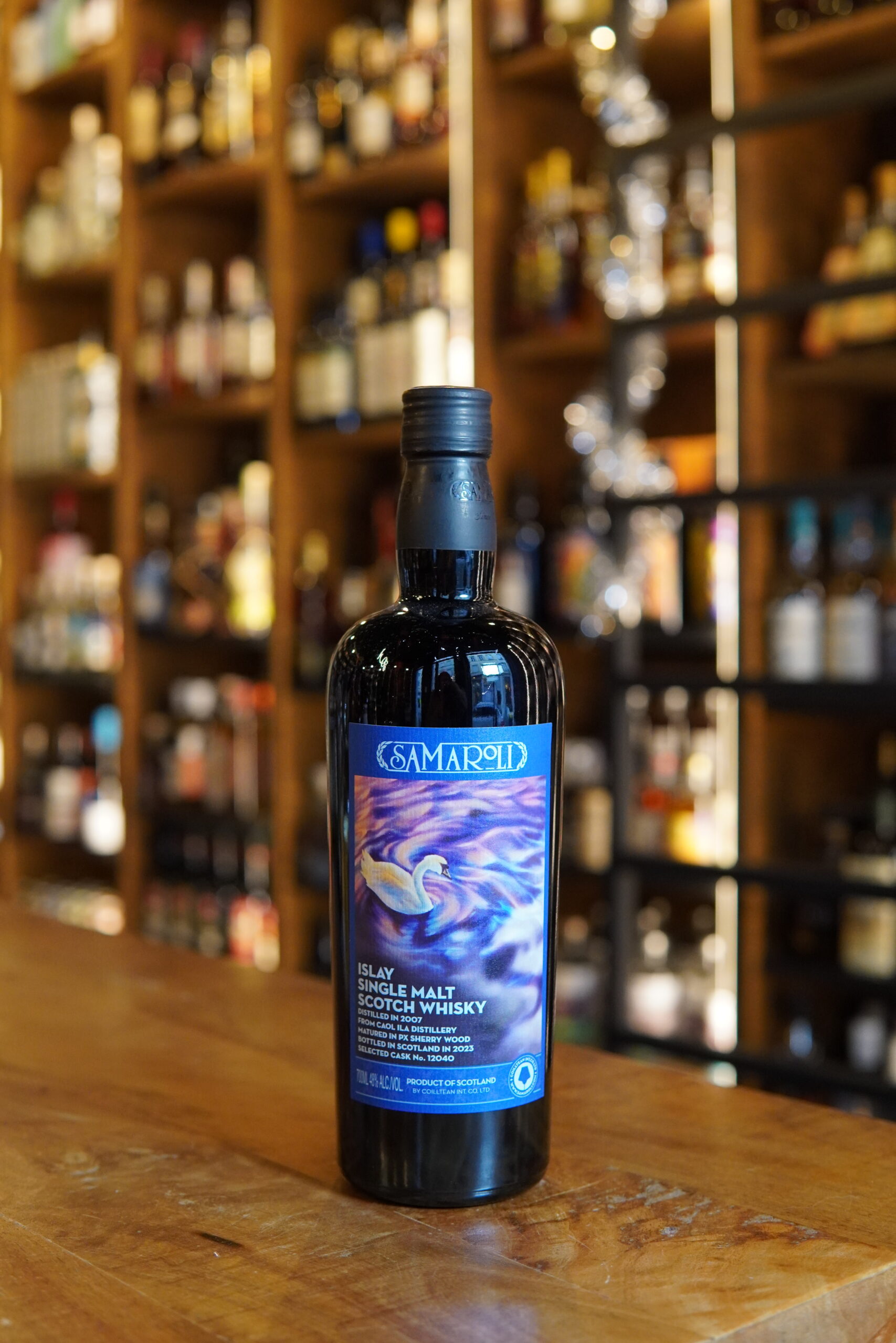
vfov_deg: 43.6
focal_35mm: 45
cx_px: 448
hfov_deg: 29.9
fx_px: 1680
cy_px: 672
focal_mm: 30
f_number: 3.2
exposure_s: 1/160
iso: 1600
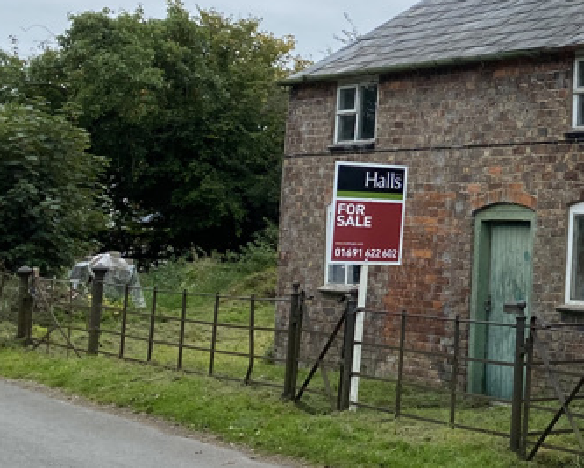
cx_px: 887
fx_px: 1349
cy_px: 116
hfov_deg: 20.7
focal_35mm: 78
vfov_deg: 19.5
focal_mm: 4.25
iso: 32
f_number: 1.8
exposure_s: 1/782
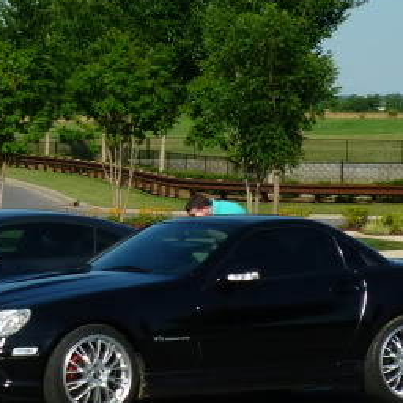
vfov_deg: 9.1
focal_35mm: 191
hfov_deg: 8.8
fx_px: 2516
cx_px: -301
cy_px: 291
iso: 80
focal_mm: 9.5
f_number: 5.2
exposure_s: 1/500
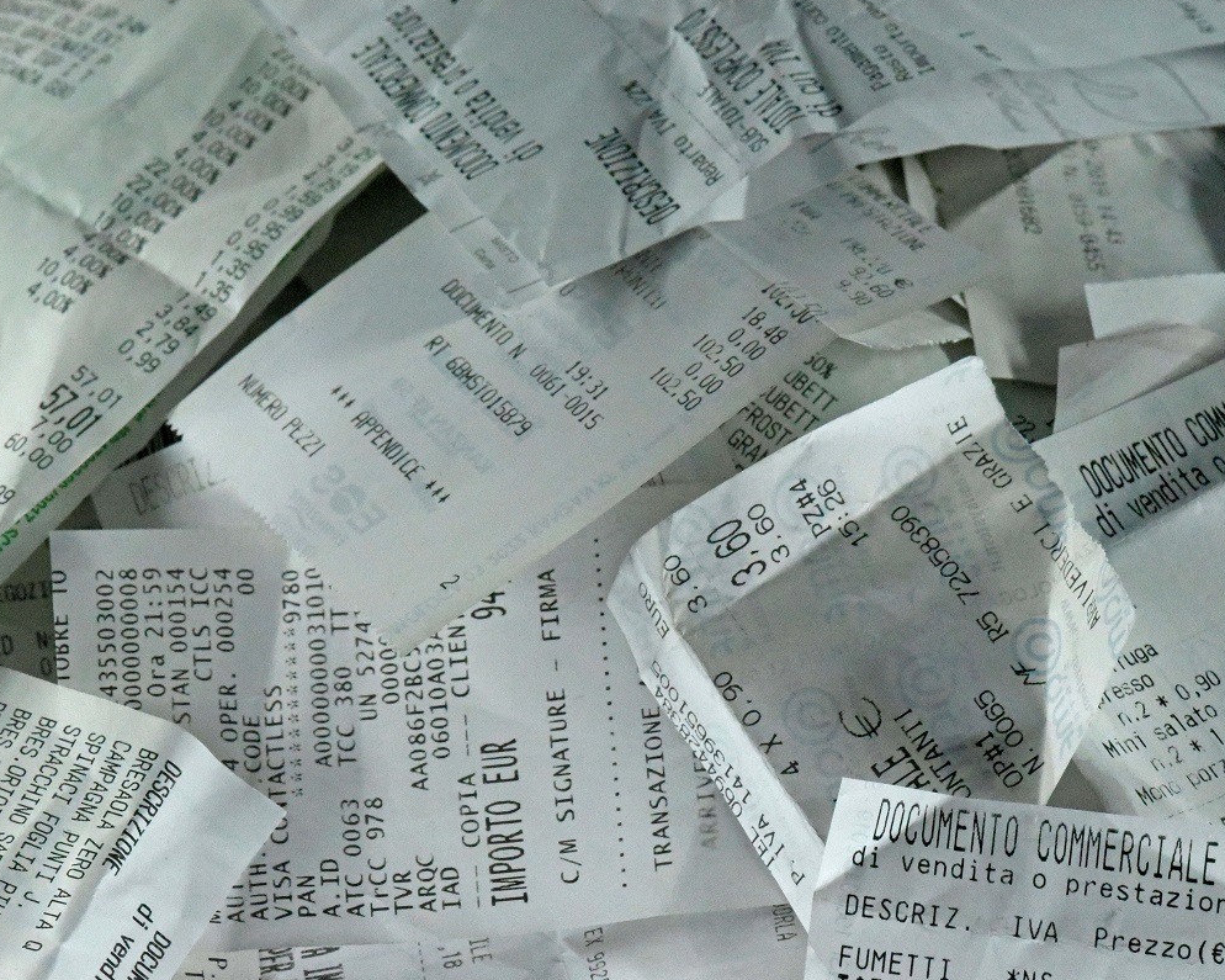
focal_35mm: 119
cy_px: 490
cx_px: 498
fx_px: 4314
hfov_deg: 16.2
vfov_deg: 13.0
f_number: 18
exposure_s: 1/250
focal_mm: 105
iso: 12800
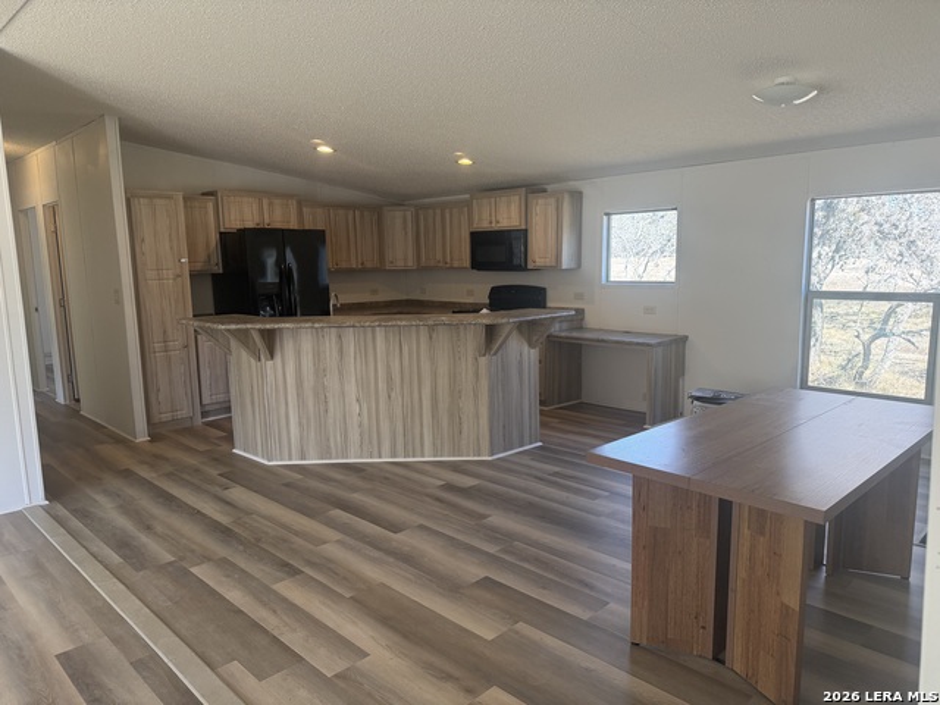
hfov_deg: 71.6
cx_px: 470
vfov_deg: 56.8
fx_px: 652
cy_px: 352
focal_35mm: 24
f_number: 1.78
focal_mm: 6.76
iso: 200
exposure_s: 1/228
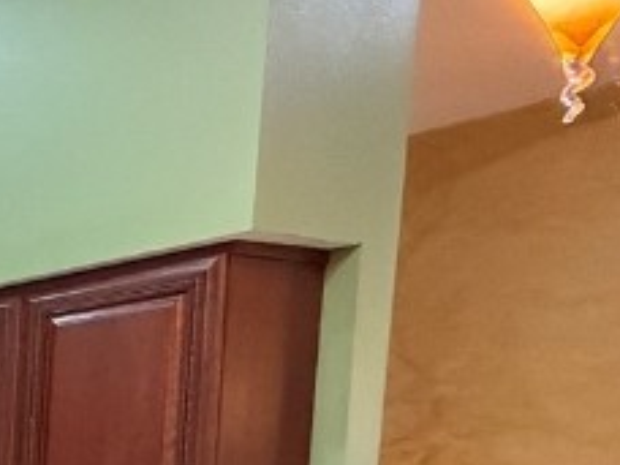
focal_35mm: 63
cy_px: 606
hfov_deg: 17.4
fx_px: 1128
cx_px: -718
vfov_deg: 21.1
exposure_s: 1/60
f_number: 2.2
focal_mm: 2.22
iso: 640
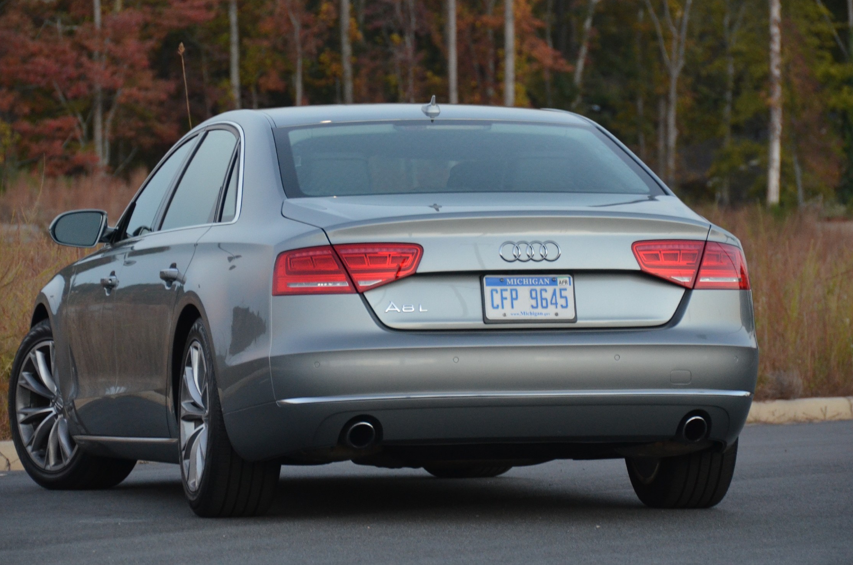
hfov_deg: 9.4
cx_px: 412
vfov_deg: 6.2
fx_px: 5202
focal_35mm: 220
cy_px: 282
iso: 1600
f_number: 5.6
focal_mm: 130
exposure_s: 1/60
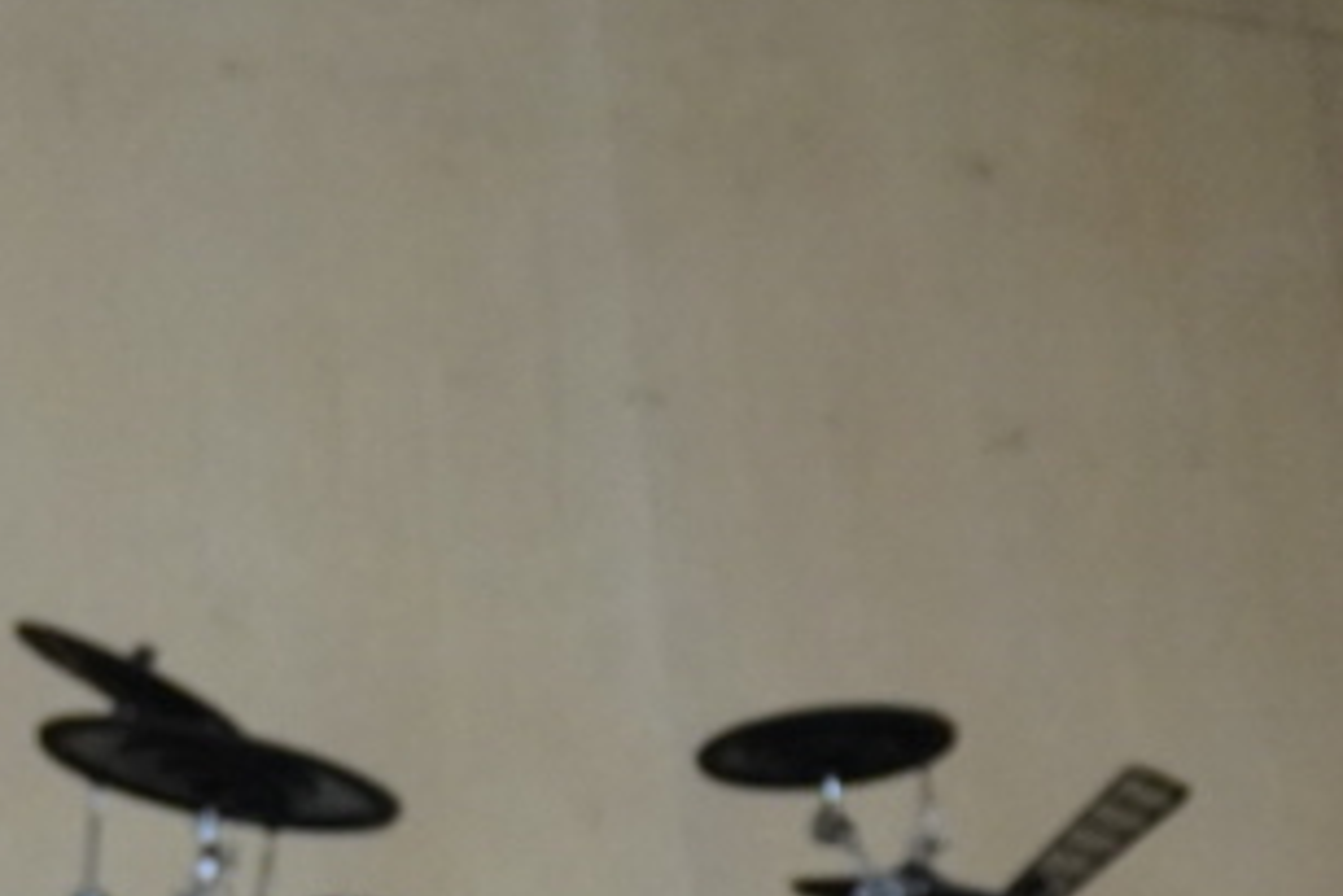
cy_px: 1630
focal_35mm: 237
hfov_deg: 8.7
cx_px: 656
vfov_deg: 5.7
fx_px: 8845
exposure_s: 1/160
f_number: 5
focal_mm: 30
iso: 2000
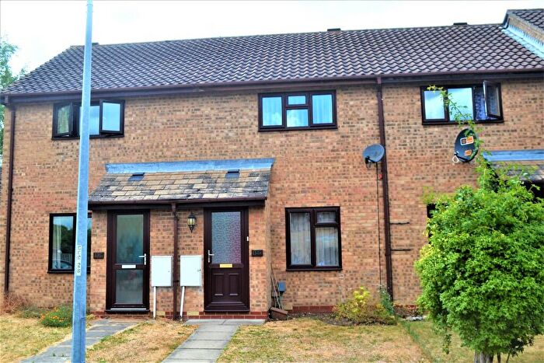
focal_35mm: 36
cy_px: 182
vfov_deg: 36.9
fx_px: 544
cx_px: 272
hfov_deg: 53.1
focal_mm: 24
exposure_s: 1/160
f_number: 6.3
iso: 100
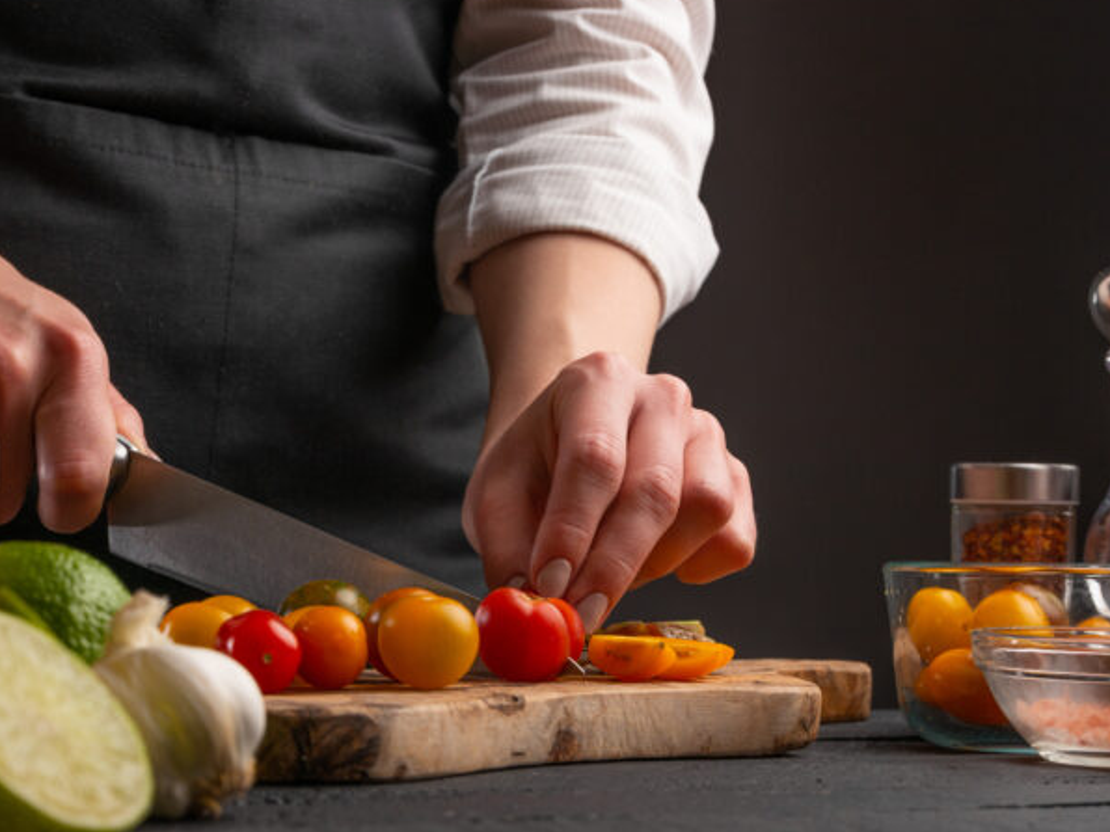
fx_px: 3271
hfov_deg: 19.3
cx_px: 620
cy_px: 423
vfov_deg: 14.5
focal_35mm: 102
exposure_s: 1/250
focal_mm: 90
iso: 640
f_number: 13
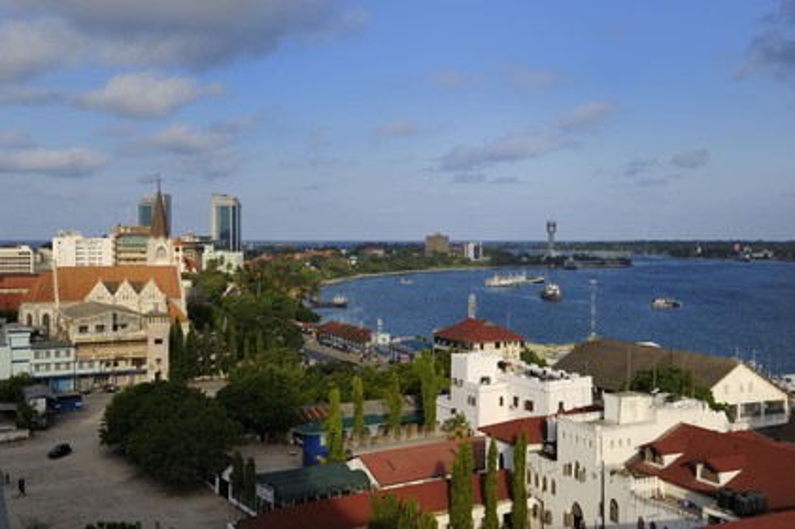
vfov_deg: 33.3
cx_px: 398
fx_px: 883
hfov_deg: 48.5
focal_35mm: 40
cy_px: 264
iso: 200
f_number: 13
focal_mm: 40
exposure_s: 1/160
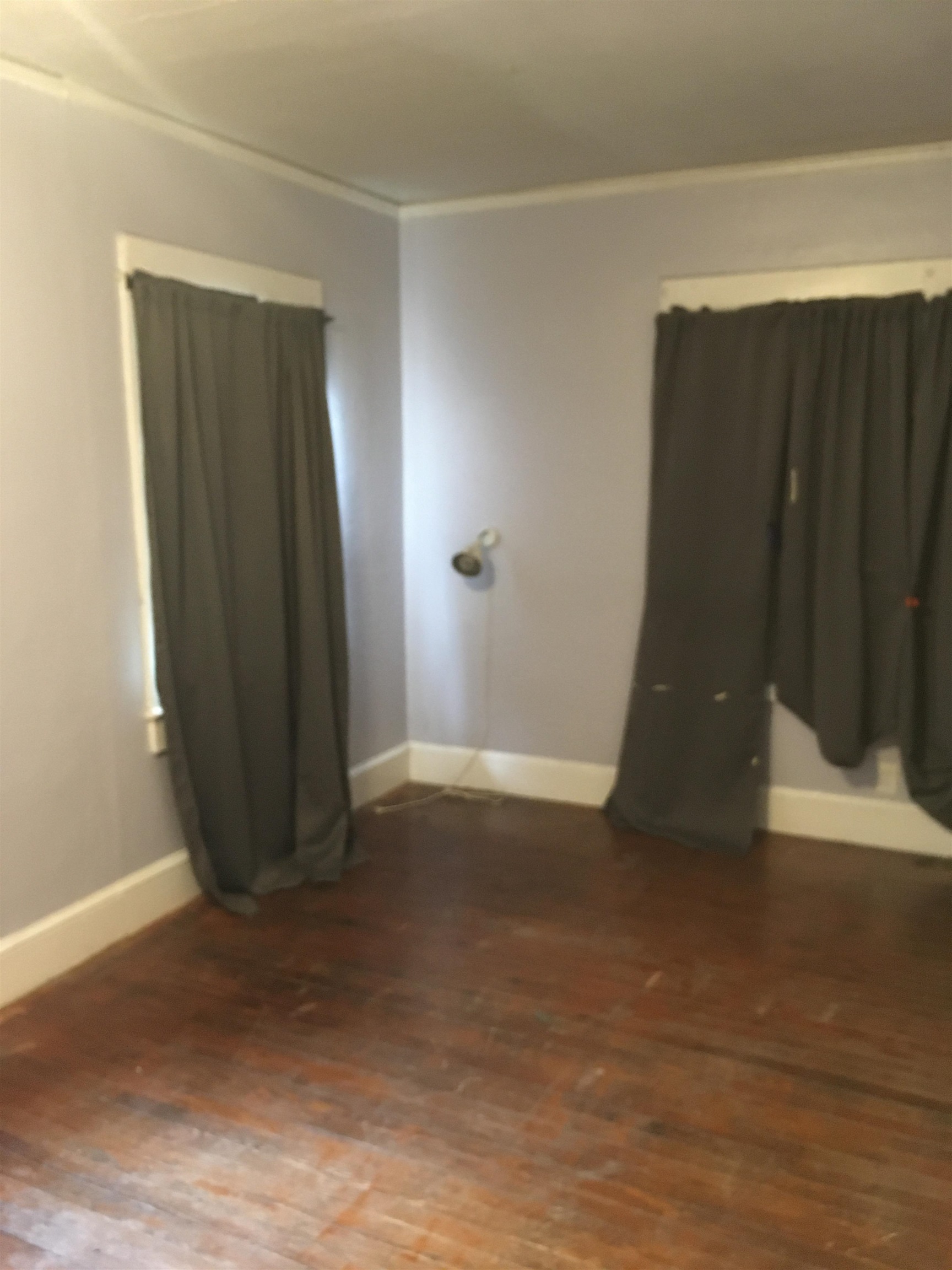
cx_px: 476
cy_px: 635
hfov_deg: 48.2
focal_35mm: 29
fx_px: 1063
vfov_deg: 61.7
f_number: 2.2
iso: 400
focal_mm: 4.15
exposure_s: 1/15
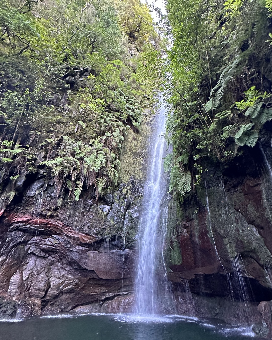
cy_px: 178
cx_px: 145
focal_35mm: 20
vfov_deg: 80.3
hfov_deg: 68.0
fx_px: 201
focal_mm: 2.22
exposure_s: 1/60
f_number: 2.2
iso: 500
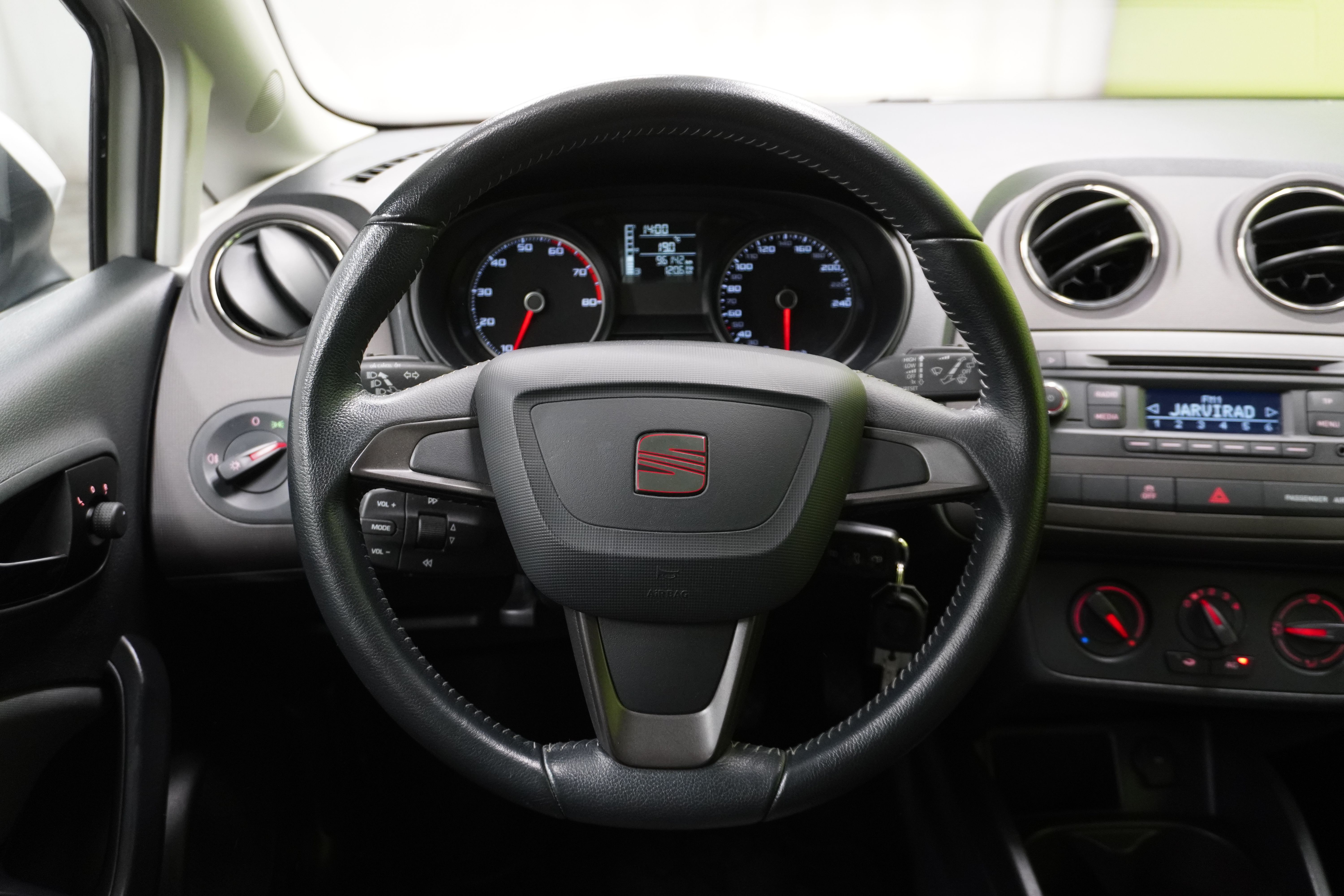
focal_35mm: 30
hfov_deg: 61.9
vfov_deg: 43.6
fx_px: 1120
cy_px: 448
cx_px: 672
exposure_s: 1/30
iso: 1600
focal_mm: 20
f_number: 4
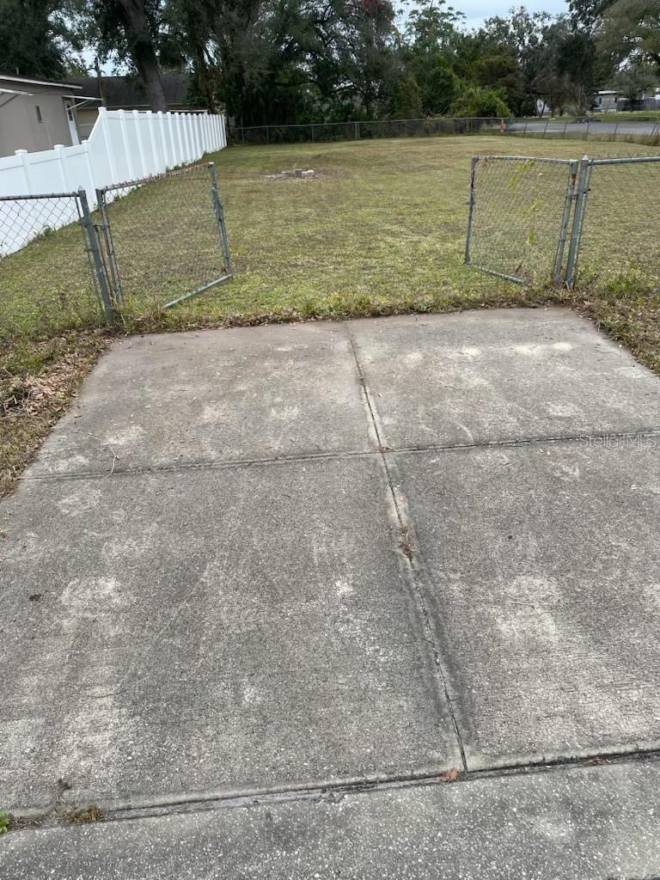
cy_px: 440
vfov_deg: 67.3
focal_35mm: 26
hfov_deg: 53.1
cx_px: 330
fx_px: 661
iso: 32
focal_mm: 4.2
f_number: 1.6
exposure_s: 1/427
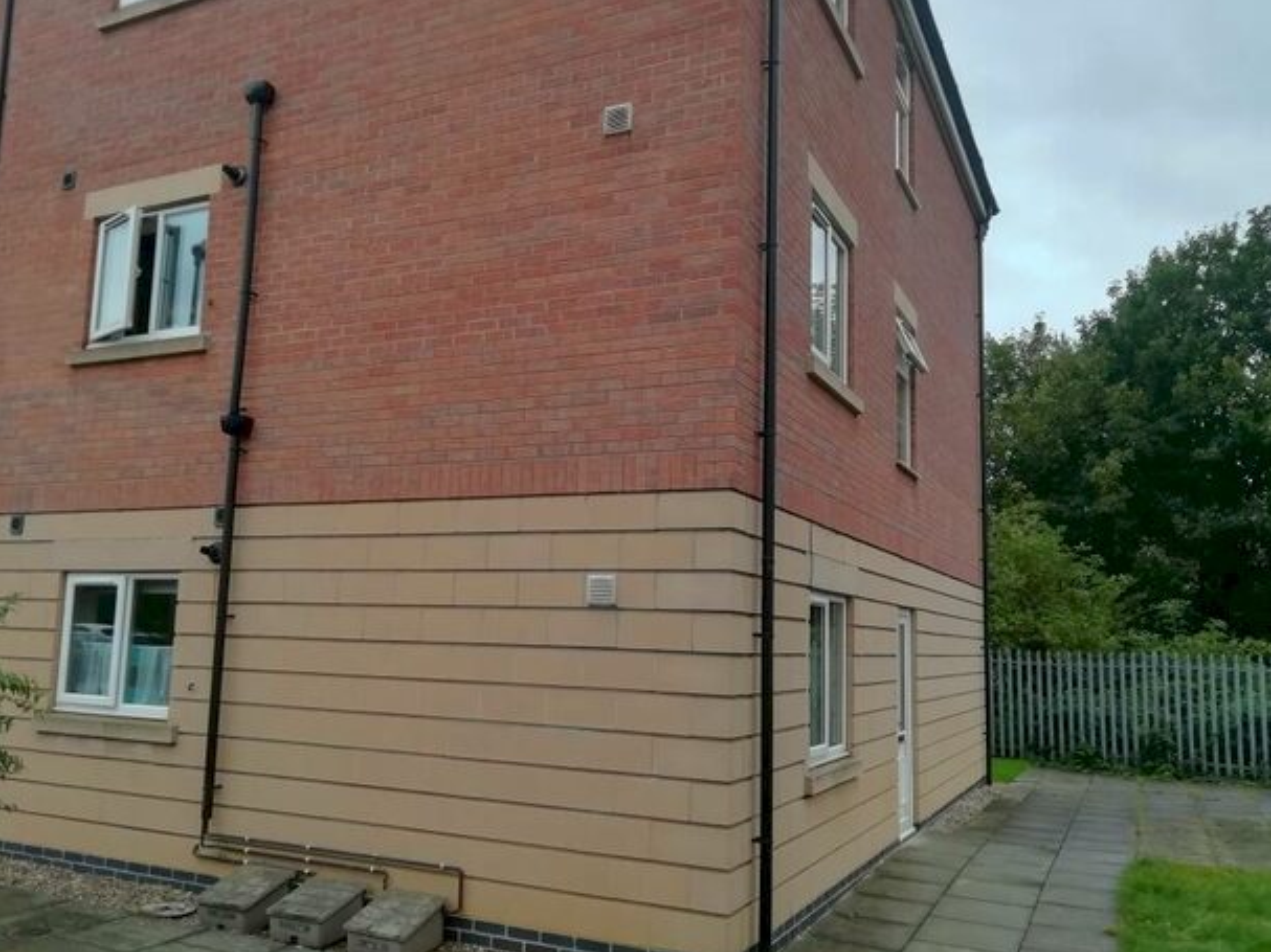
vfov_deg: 46.8
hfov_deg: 59.9
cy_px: 503
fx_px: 1101
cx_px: 597
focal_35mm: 30
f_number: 2.2
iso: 50
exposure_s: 1/142
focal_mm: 3.21
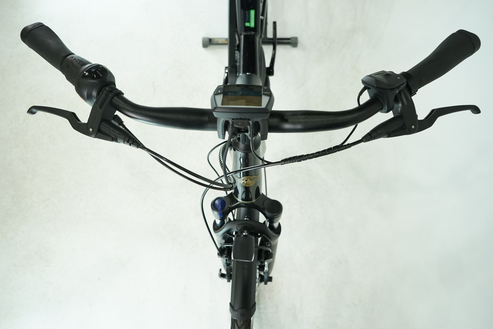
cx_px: 246
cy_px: 164
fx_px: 424
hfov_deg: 60.3
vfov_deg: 42.3
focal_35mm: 31
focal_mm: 31
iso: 1600
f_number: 5.6
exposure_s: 1/200
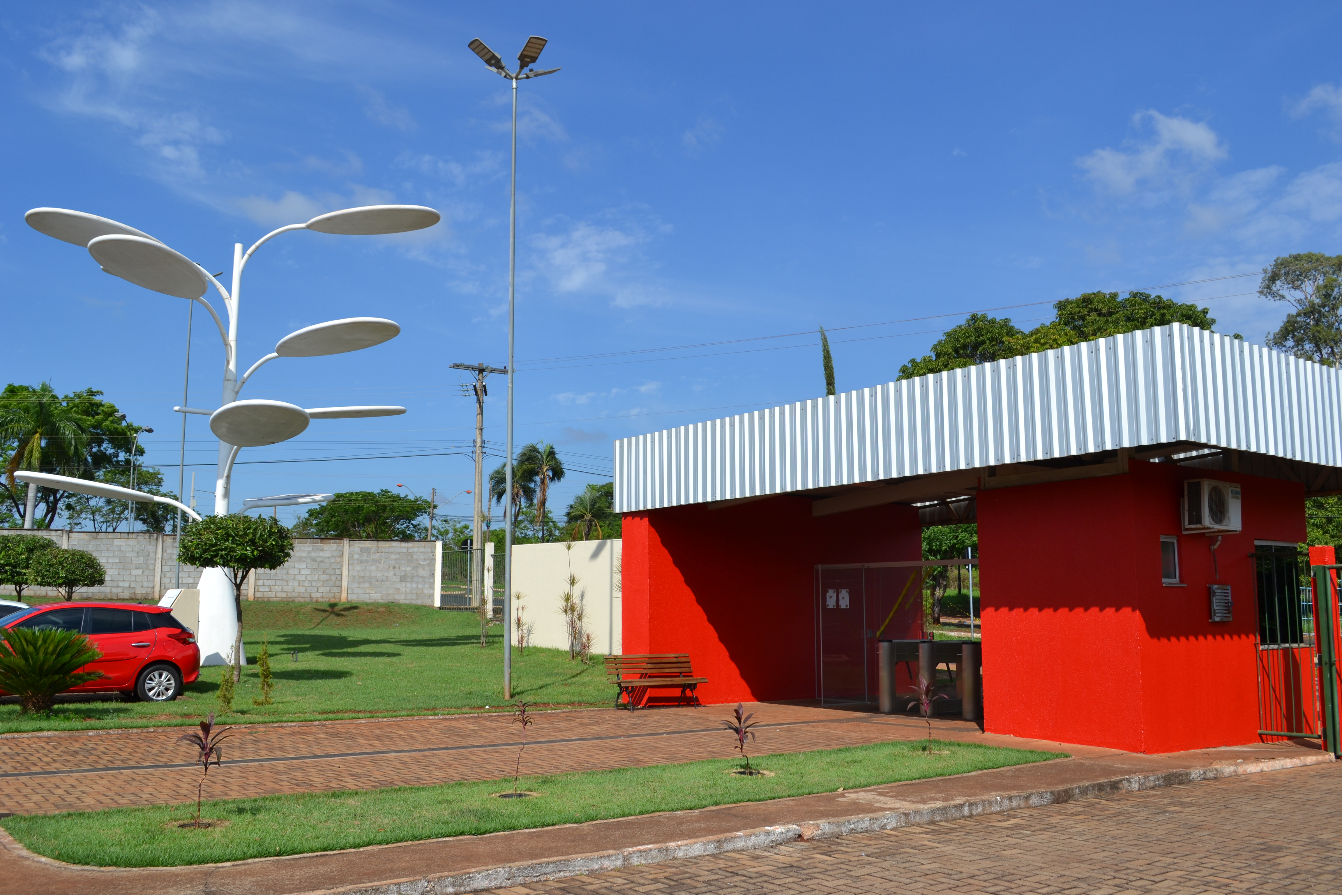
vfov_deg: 40.0
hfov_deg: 57.2
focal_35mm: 33
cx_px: 671
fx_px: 1230
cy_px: 448
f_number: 9
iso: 100
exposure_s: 1/320
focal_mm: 22
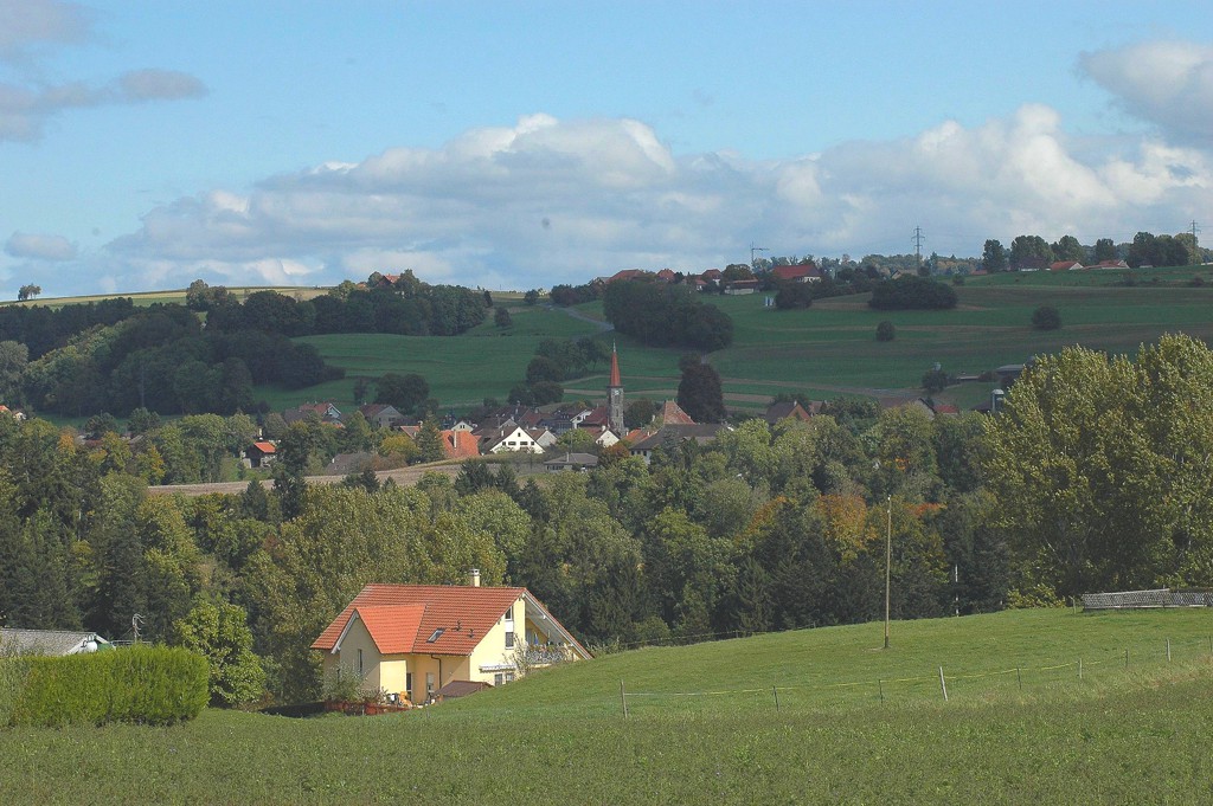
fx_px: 4040
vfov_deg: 11.4
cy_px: 403
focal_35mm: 120
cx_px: 606
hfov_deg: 17.1
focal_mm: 80
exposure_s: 1/640
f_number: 13
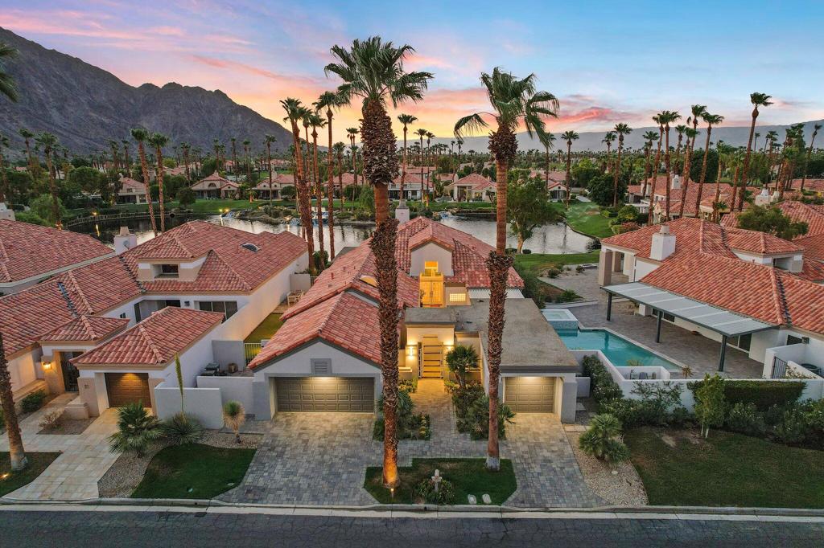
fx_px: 503
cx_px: 412
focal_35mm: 22
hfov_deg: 78.6
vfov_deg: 57.2
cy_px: 274
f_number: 2.8
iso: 180
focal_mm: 8.38
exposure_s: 1/15
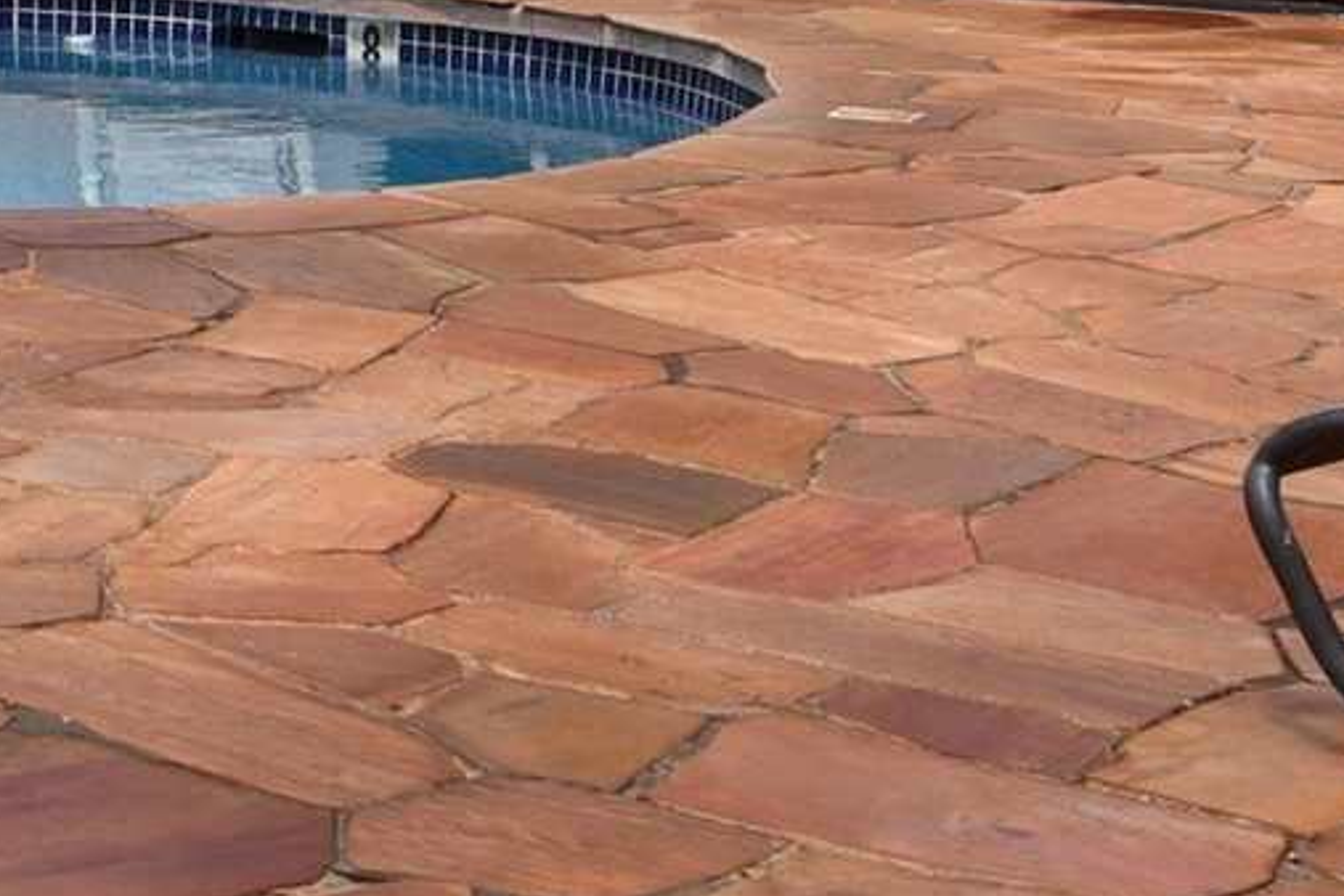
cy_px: -368
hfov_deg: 17.0
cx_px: -657
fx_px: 4069
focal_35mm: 109
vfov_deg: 12.1
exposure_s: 1/200
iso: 80
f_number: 11
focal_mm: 18
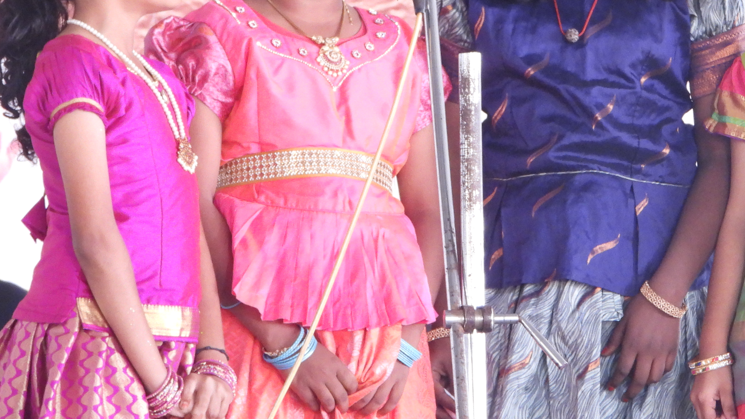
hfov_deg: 5.9
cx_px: 527
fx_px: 7270
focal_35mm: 368
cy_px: 22
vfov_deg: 3.3
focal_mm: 38.6
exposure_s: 1/15
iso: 720
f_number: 4.5
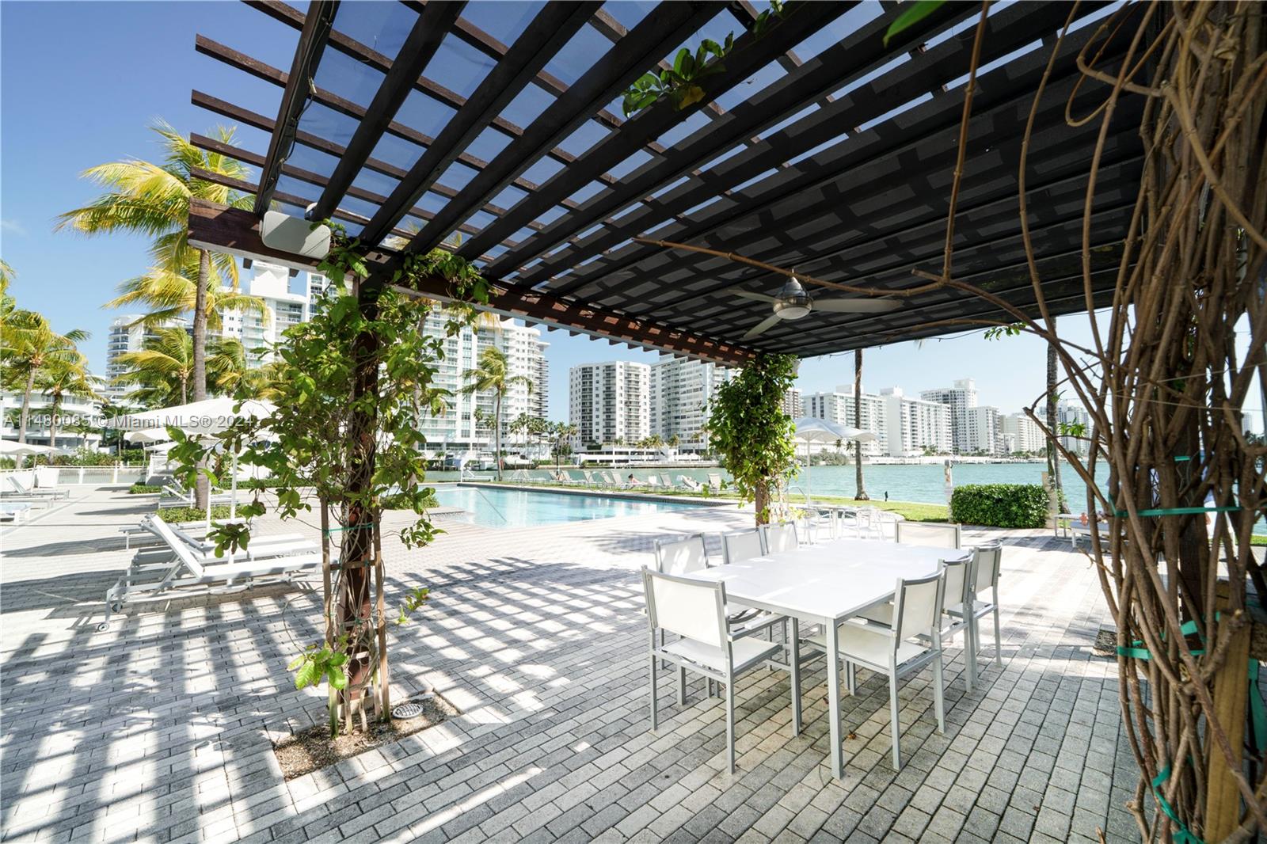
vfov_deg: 81.2
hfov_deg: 104.3
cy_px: 422
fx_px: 493
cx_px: 634
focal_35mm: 14
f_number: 11
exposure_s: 1/125
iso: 125
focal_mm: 14
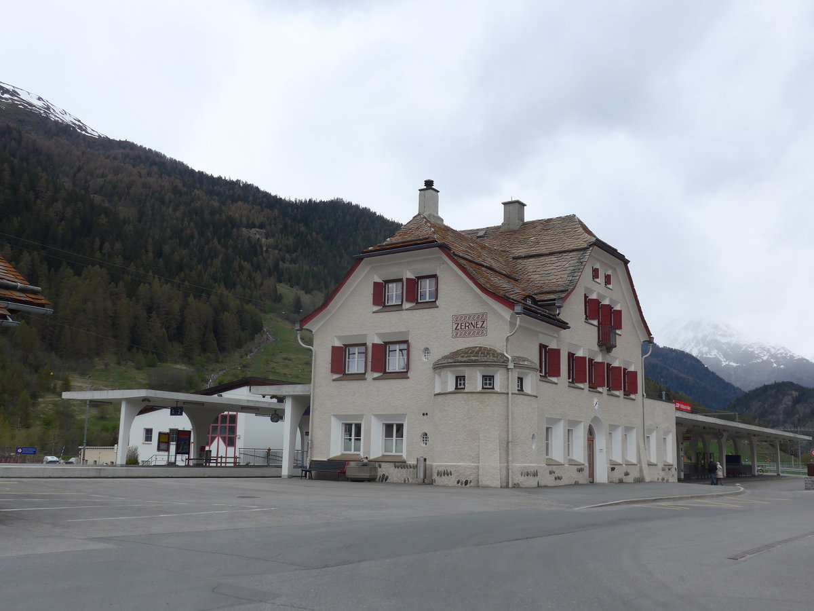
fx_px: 847
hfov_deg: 51.4
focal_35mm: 36
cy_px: 306
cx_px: 407
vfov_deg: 39.7
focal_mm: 7.5
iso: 80
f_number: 3.2
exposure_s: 1/2000
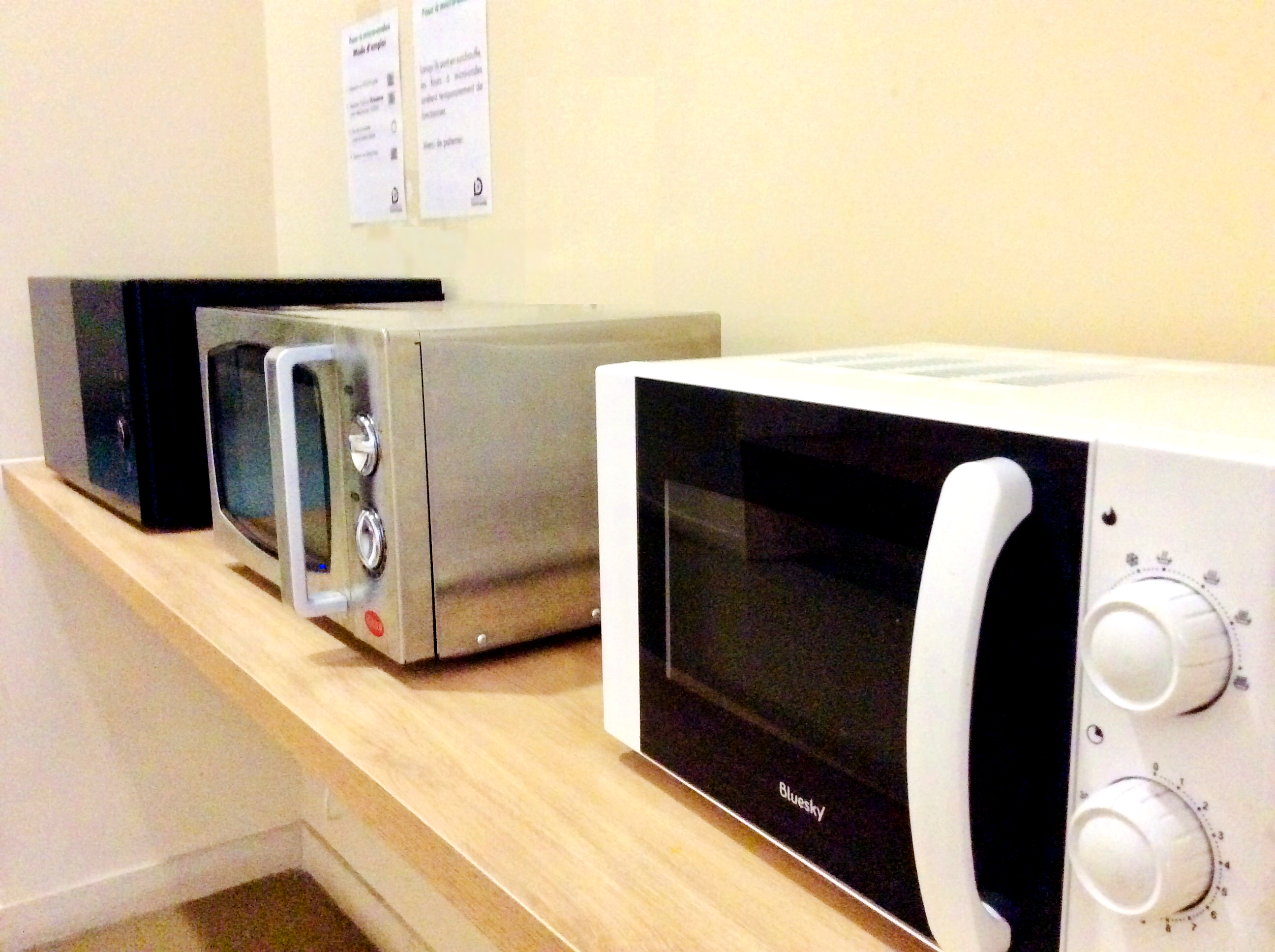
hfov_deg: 56.9
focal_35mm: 32
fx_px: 1177
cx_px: 638
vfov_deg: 44.1
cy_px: 476
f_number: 2.4
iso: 500
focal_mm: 3.3
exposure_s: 1/17
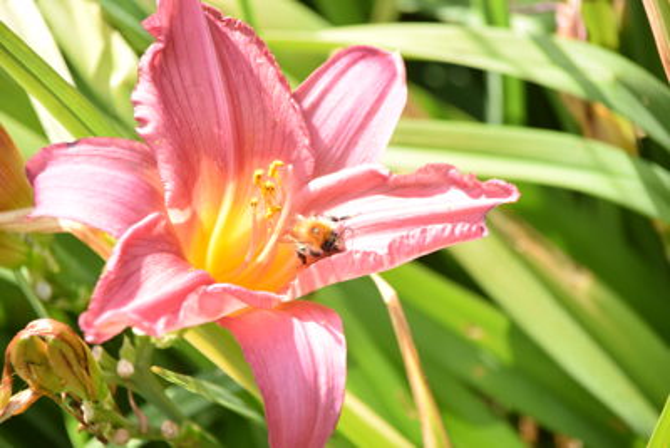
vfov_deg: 5.2
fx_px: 4887
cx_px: 335
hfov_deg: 7.8
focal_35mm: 262
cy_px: 224
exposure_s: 1/200
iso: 320
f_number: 6.3
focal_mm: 175
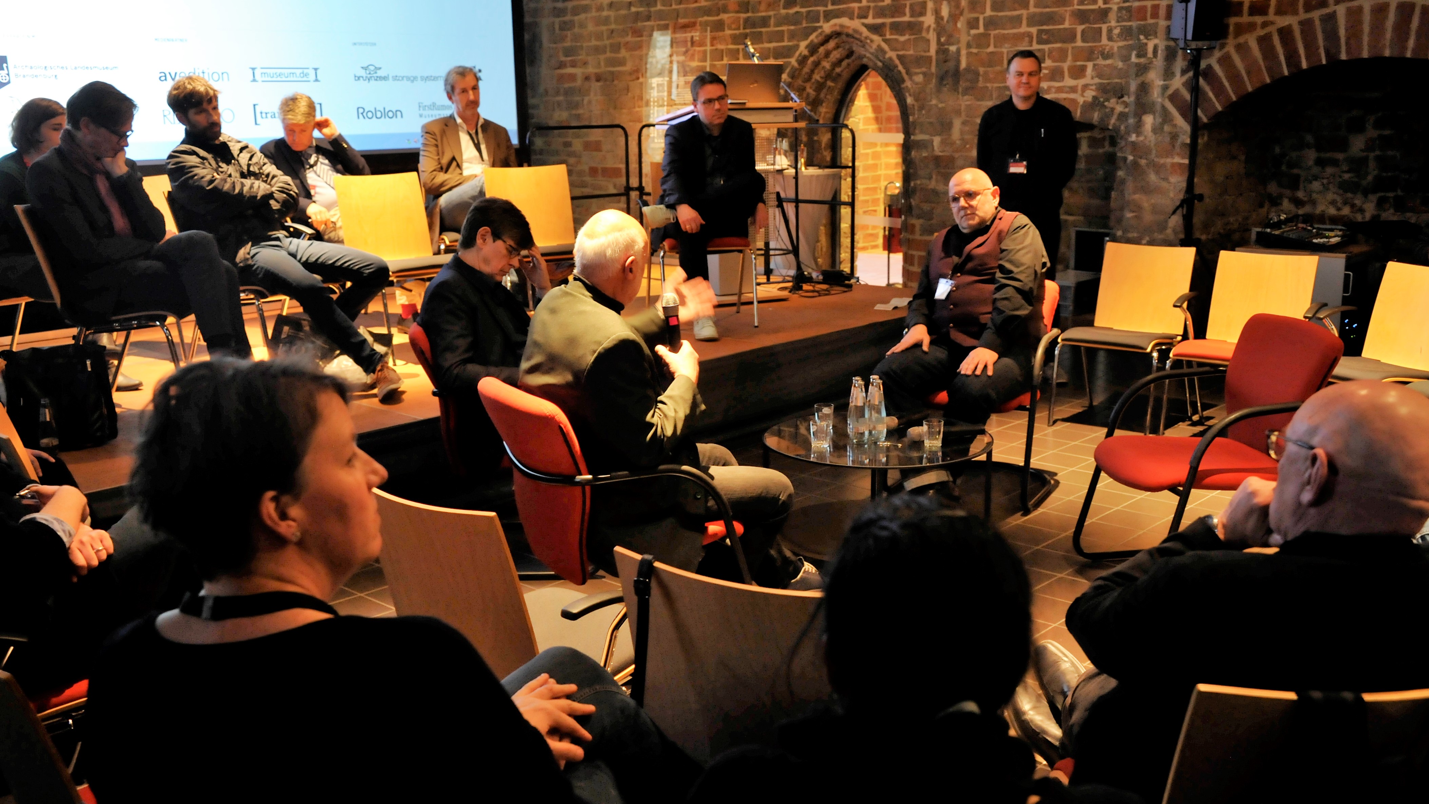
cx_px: 711
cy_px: 365
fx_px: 1364
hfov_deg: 55.3
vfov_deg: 32.8
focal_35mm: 36
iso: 2500
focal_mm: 34
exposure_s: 1/20
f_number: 5
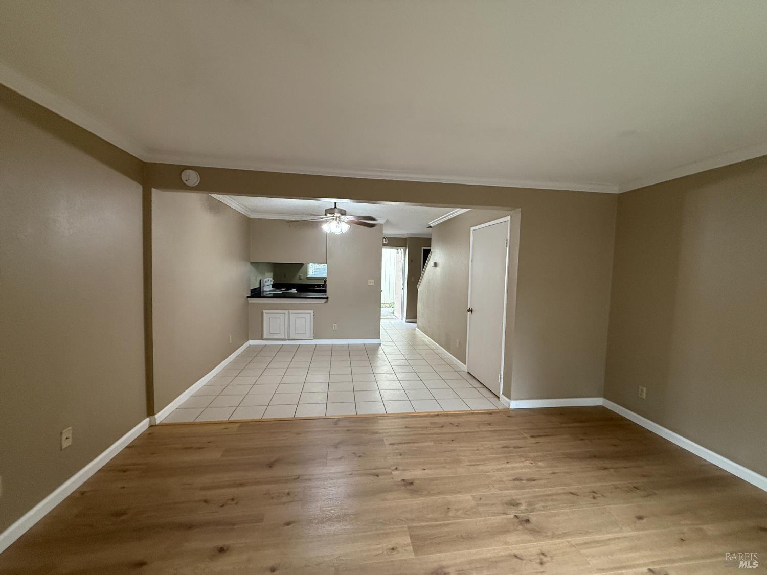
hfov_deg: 102.1
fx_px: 310
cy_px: 288
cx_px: 384
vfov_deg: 85.7
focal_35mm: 14
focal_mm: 2.22
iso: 400
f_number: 2.2
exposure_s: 1/120
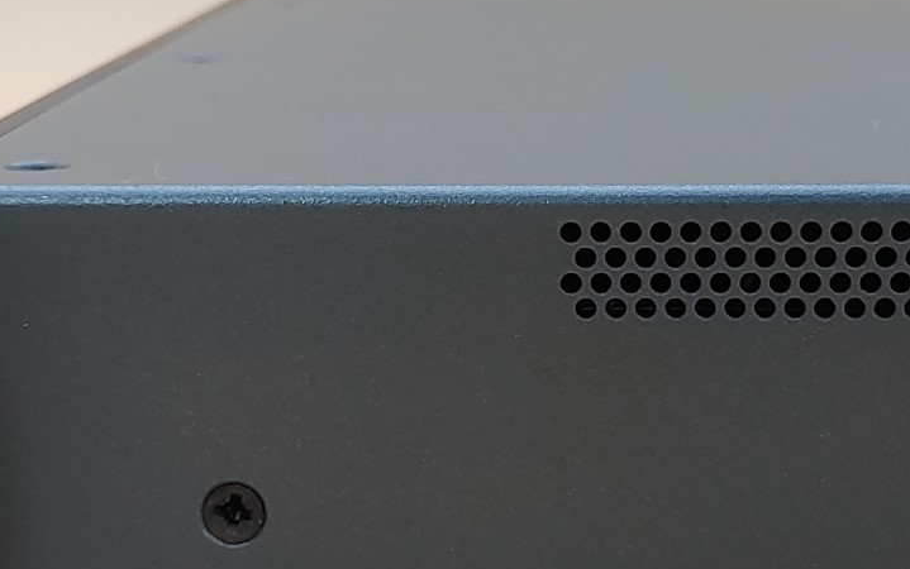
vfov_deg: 15.0
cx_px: 587
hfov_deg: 23.7
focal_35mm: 87
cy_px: 269
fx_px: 2158
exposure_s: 1/61
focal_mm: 4.36
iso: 50
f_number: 1.8
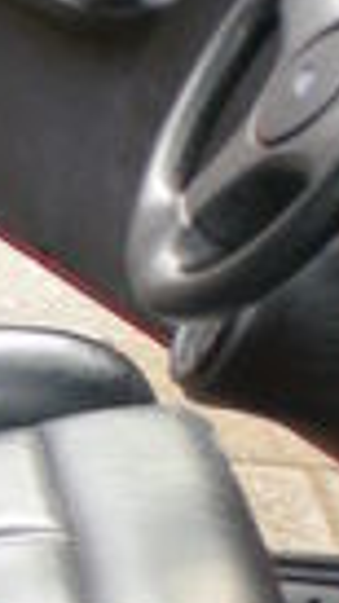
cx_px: -238
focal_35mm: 193
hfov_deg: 6.2
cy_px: 735
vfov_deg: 10.9
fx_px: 3086
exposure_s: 1/56
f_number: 3.1
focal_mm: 6.3
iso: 125
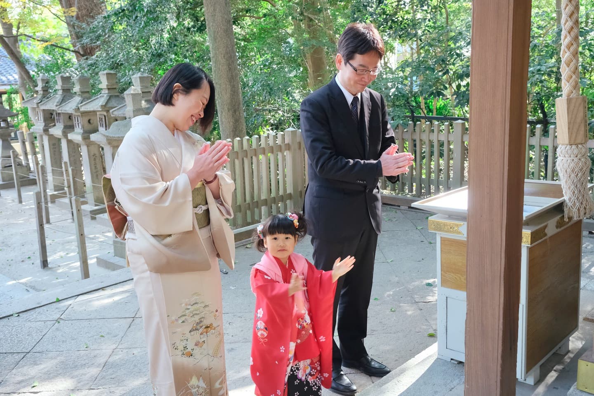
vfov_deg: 37.9
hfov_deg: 54.4
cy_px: 198
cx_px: 297
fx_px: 577
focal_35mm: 35
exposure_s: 1/60
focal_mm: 23.5
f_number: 5
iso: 1600
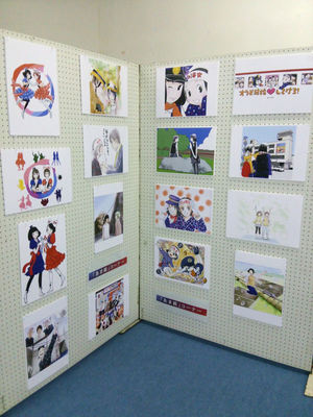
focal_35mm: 30
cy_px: 208
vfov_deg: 60.0
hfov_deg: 46.8
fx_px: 362
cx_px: 156
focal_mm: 4.06
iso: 160
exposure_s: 1/50
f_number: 1.94
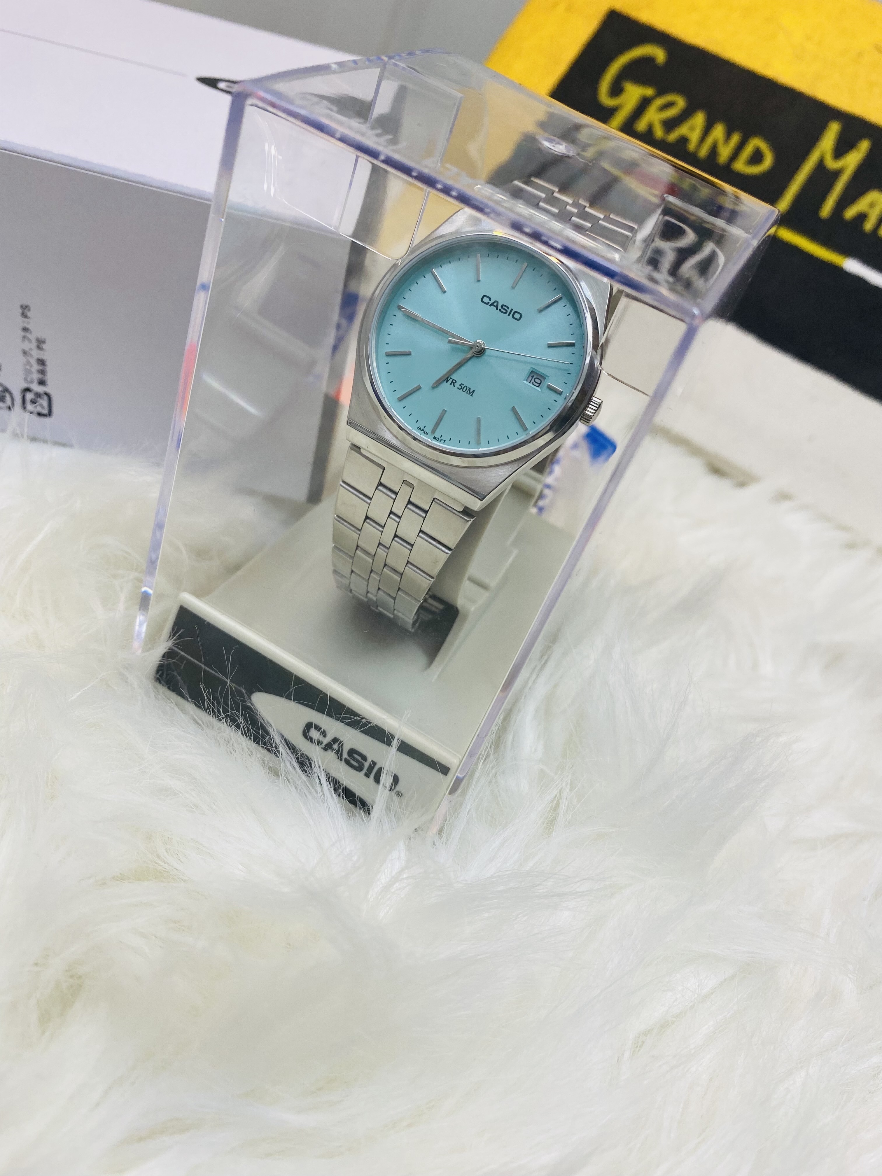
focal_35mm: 26
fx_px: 883
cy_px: 588
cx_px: 441
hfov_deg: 53.1
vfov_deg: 67.3
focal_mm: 4.25
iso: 80
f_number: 1.8
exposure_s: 1/101
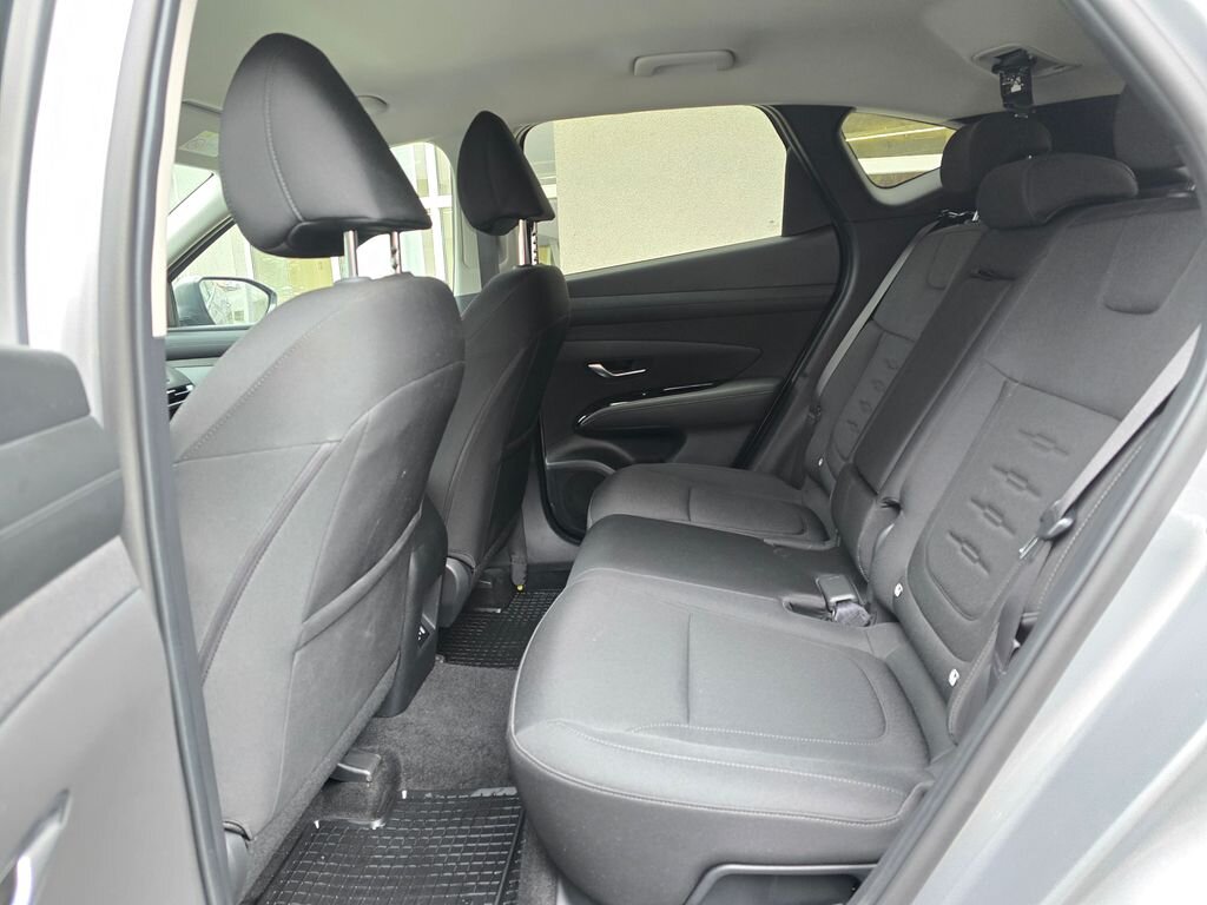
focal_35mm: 23
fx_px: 802
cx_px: 604
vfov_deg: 58.9
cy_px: 452
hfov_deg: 73.9
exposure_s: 1/120
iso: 800
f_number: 1.7
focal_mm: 6.3
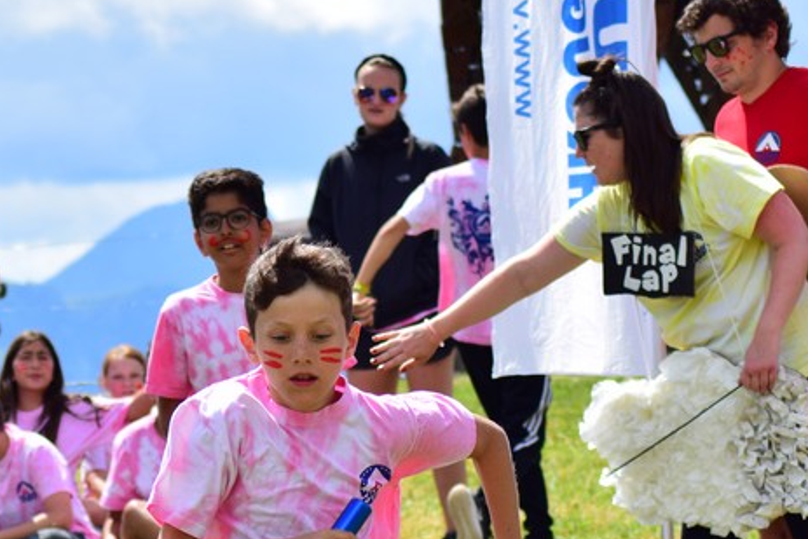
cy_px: 420
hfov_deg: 6.8
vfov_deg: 4.5
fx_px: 6847
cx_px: 290
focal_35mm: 305
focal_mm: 92
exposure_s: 1/1000
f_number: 7.1
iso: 250
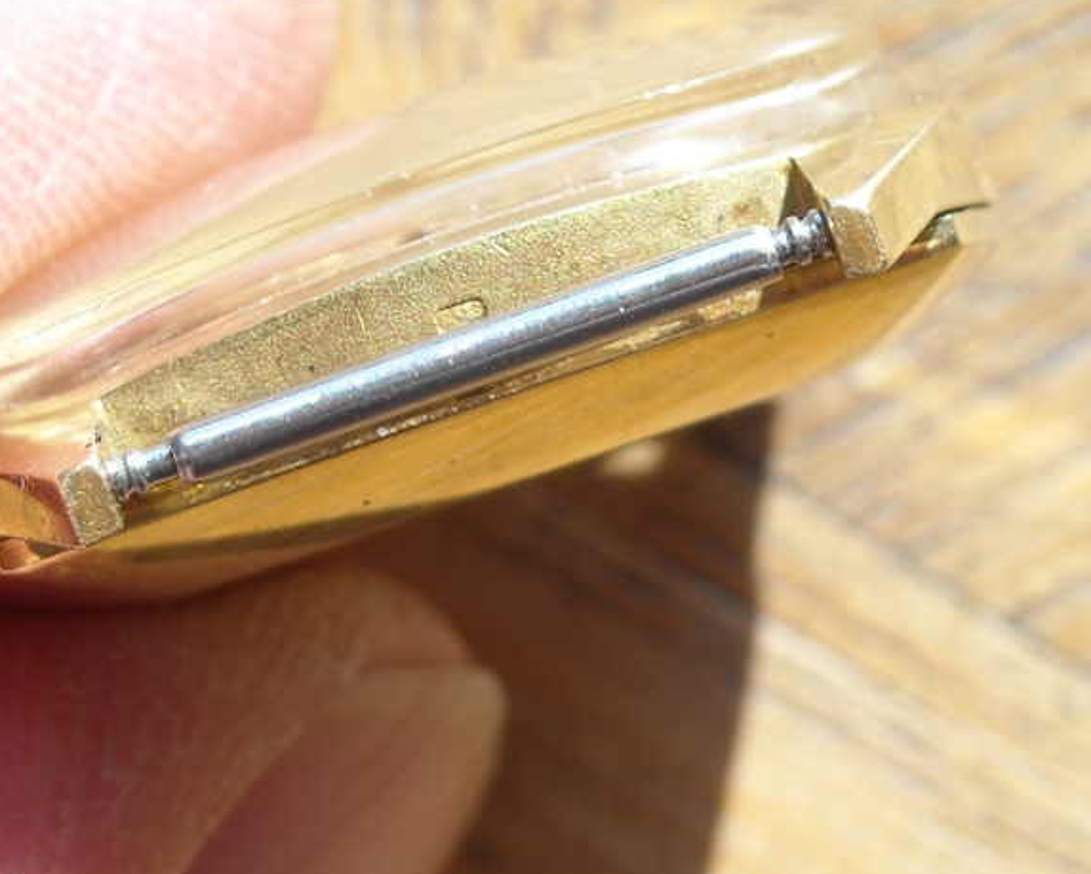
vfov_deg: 8.5
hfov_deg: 10.5
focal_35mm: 183
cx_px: 482
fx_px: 5912
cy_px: 507
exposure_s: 1/168
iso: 64
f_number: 4.7
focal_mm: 17.1
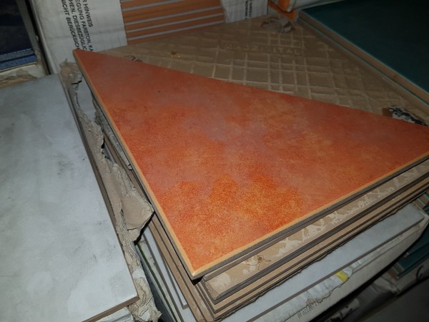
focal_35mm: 26
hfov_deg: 67.3
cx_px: 214
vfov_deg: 53.1
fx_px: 322
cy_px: 161
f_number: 1.7
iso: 40
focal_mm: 4.2
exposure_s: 1/254
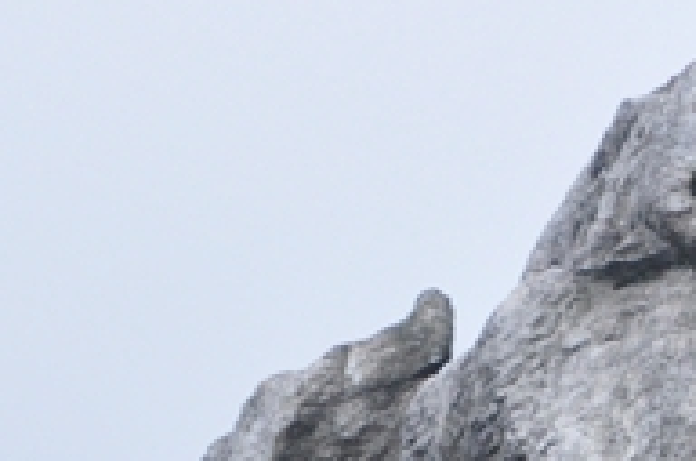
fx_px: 3857
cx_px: 1080
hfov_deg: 10.0
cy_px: 481
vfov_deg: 6.8
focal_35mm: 200
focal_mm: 32
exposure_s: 1/250
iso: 320
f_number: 8
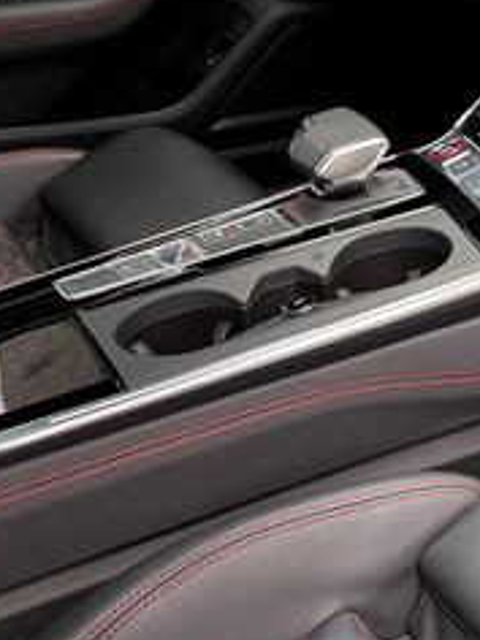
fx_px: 1202
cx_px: 789
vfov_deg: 28.5
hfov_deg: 18.9
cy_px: 46
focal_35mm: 65
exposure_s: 1/115
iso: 200
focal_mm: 6.76
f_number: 1.78
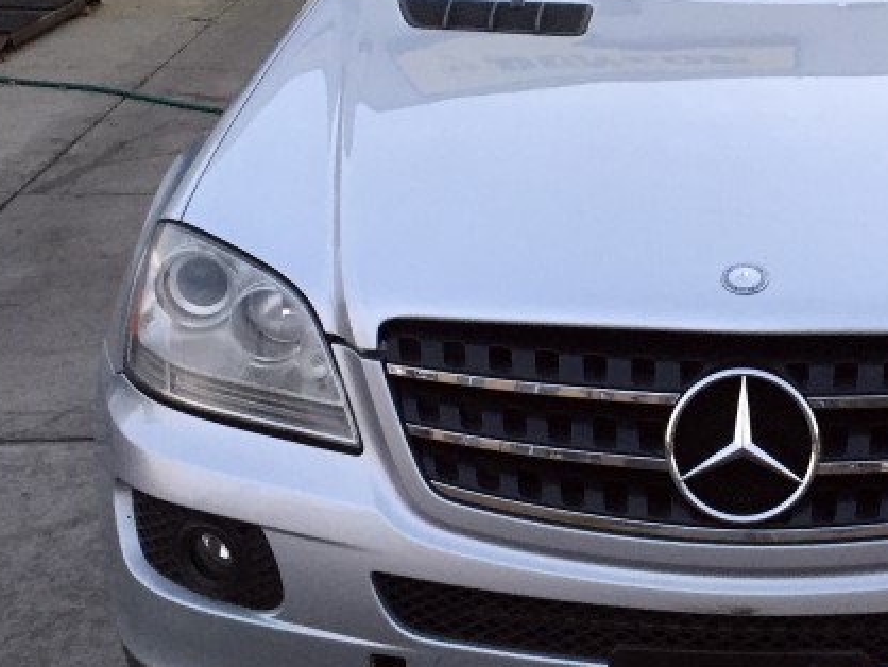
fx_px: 1822
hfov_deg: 26.8
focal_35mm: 71
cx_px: 716
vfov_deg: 20.7
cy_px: 210
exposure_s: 1/30
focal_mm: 4.15
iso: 50
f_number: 2.2
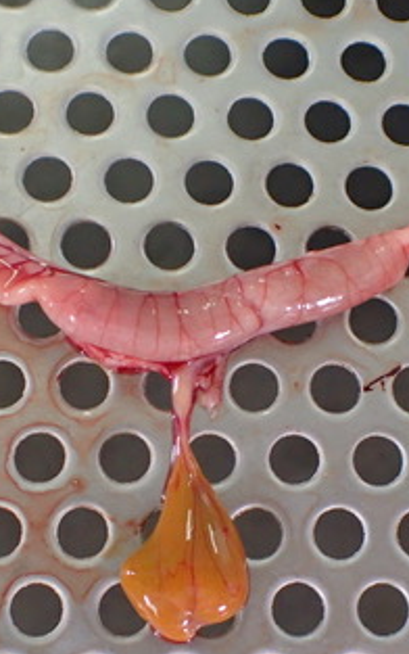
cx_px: 194
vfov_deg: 31.3
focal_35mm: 65
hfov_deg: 20.0
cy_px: 424
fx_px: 1158
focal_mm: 5.5
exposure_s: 1/125
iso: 500
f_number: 2.3
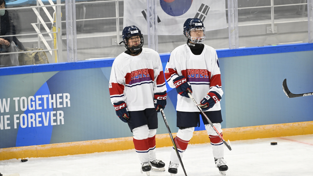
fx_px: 5228
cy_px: 82
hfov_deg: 3.4
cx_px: 156
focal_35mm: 630
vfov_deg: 1.9
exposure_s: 1/400
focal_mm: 600
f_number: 6.3
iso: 2800
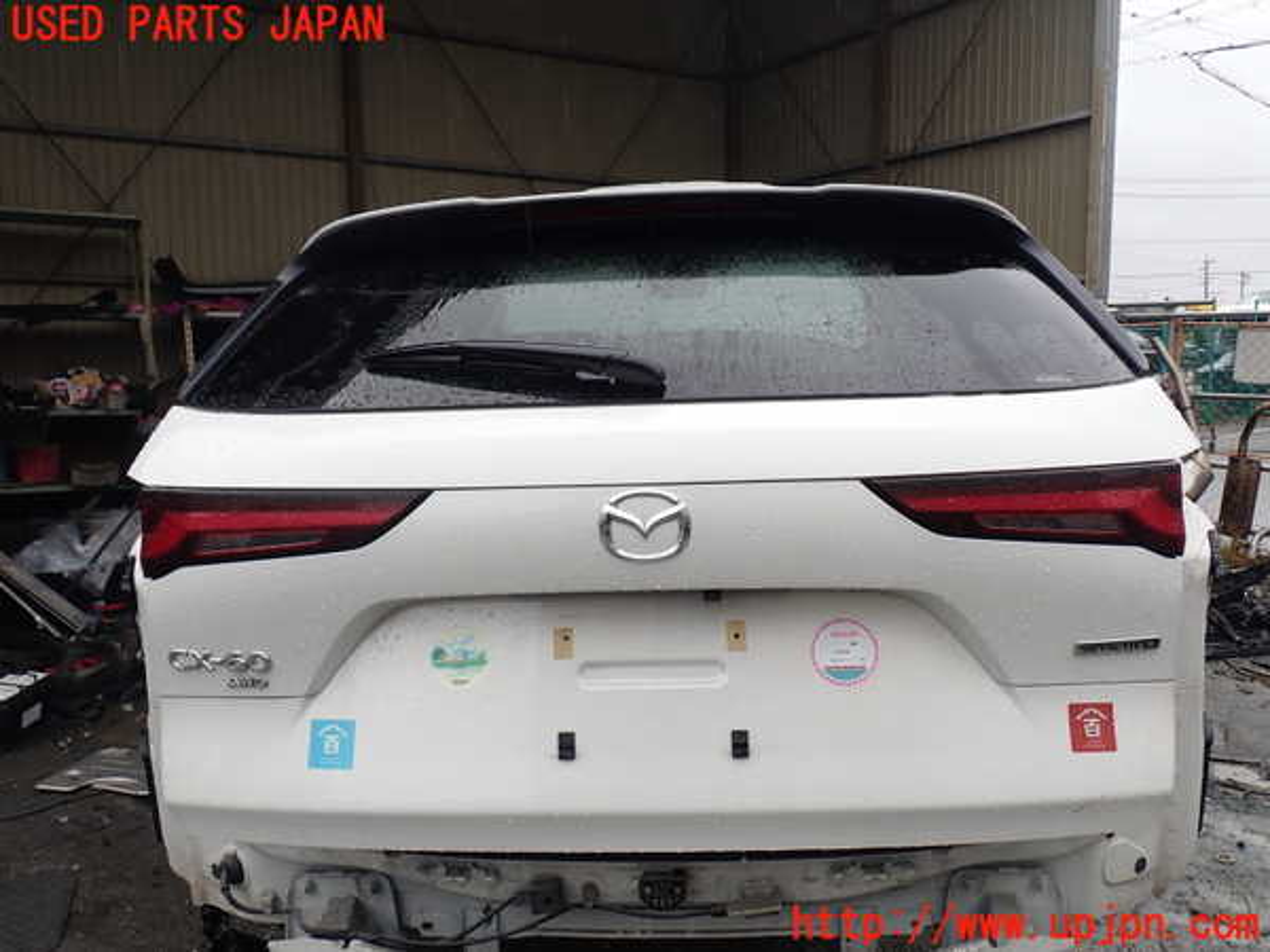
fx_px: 1101
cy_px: 476
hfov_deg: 60.0
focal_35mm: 30
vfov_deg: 46.8
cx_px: 635
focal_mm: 5.4
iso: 100
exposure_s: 1/200
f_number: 3.2
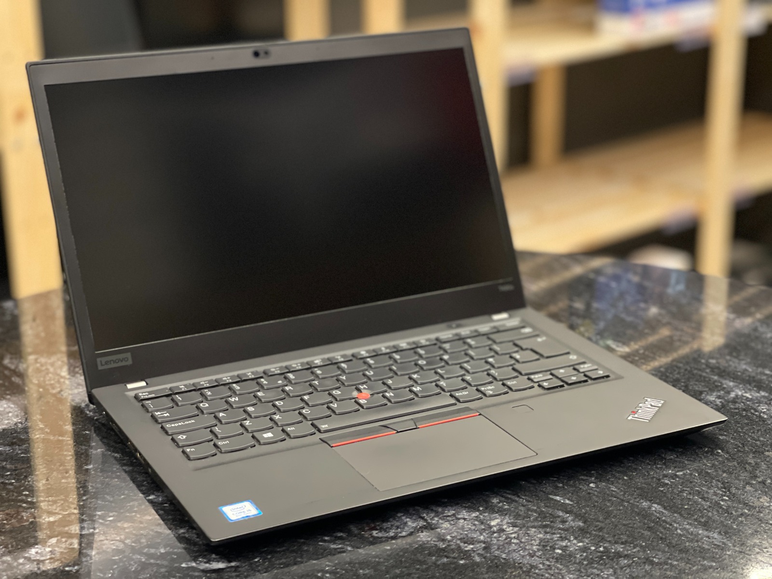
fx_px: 1427
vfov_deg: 22.9
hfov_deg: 30.3
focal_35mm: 64
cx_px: 386
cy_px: 290
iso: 320
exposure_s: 1/40
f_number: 2.2
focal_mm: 7.5
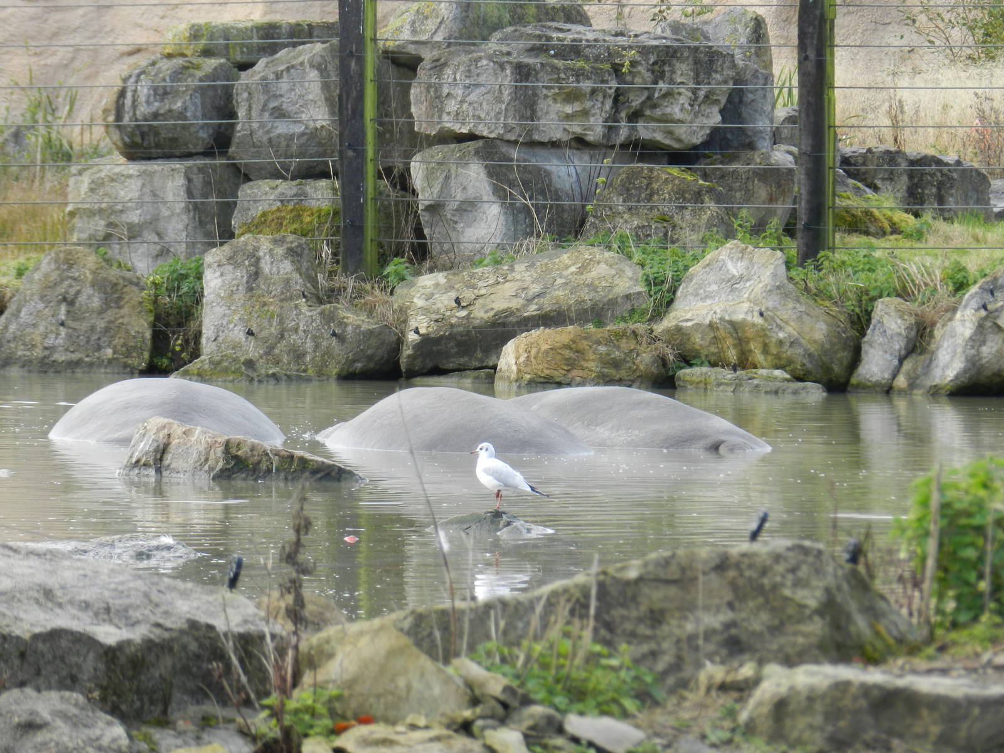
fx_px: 10789
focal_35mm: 372
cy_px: 376
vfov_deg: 4.0
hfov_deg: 5.3
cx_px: 502
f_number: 5.6
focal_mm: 66.1
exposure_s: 1/125
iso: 160
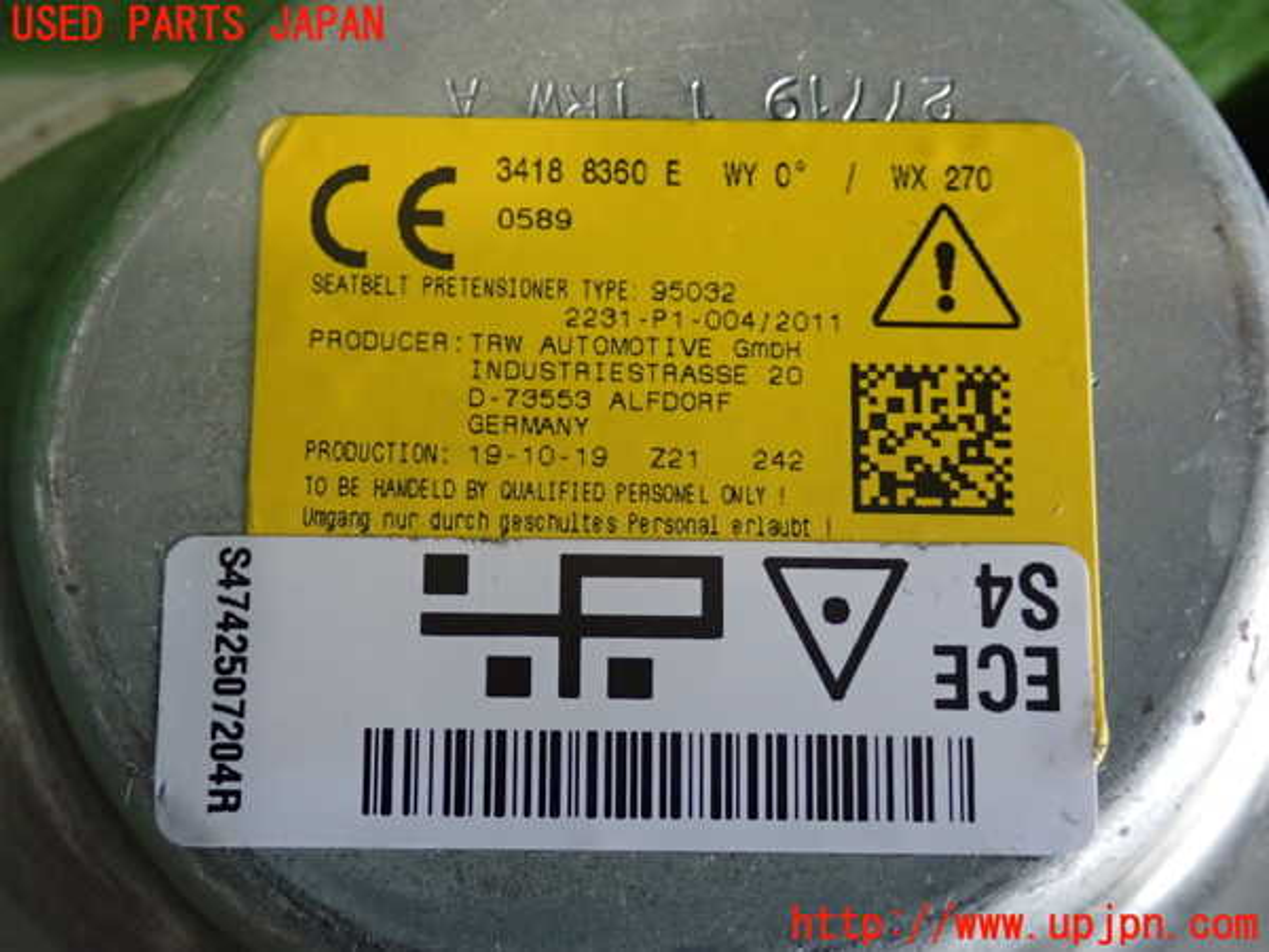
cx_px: 634
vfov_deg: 25.2
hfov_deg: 33.2
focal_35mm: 58
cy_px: 476
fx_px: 2126
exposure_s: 1/60
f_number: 3.5
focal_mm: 10.35
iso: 500
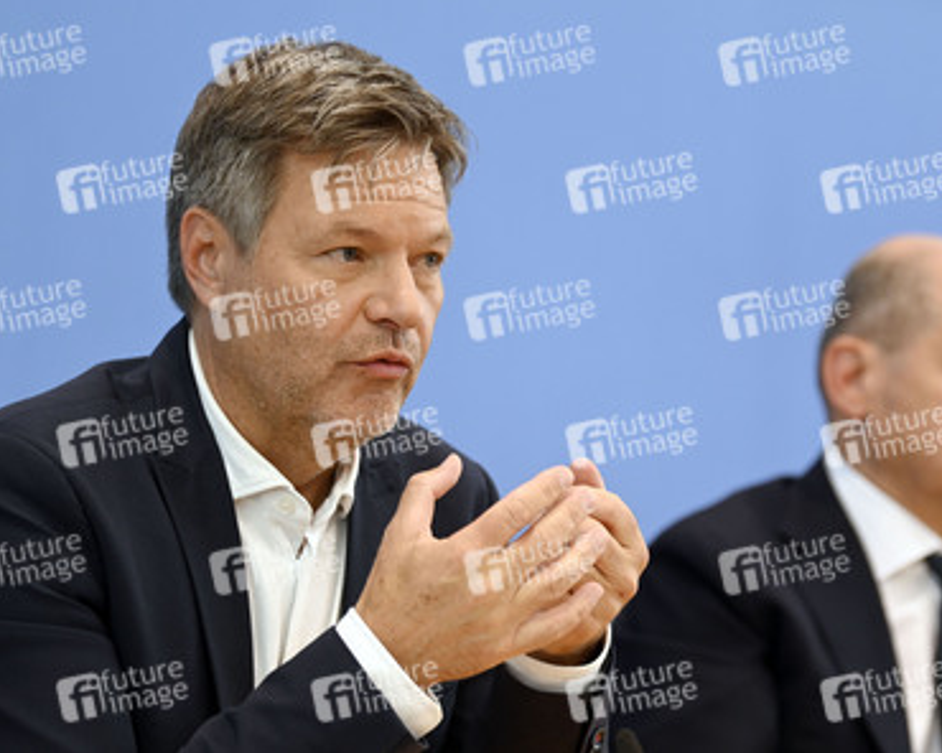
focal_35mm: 128
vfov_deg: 12.1
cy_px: 374
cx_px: 564
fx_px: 3569
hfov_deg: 15.0
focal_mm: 112
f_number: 2.8
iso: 1000
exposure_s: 1/800
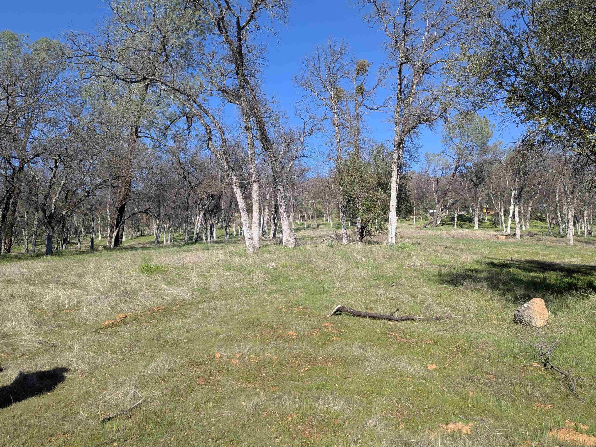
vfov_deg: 53.0
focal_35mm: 26
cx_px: 283
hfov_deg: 67.3
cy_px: 214
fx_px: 448
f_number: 1.85
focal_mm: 6.81
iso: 45
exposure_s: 1/1451
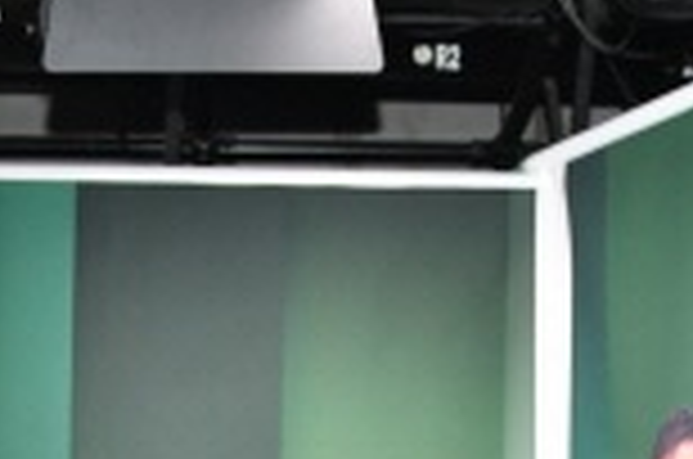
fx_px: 1844
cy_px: 857
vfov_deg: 12.7
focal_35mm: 96
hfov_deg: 21.2
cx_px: 238
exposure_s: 1/125
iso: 800
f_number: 4
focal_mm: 17
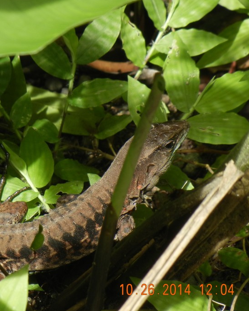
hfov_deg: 3.5
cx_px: 29
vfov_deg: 4.4
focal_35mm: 440
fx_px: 4052
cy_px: 151
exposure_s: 1/200
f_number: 5.6
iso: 160
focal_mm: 54
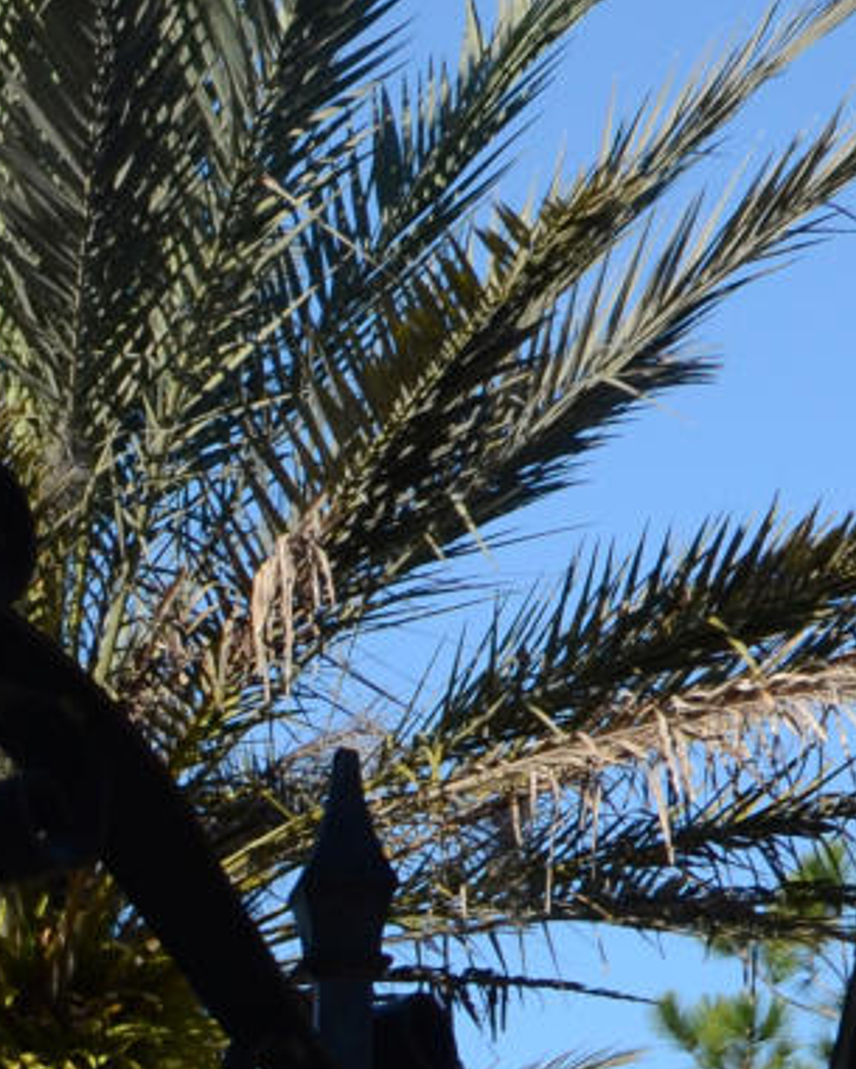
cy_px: 2239
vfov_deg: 8.3
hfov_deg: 6.9
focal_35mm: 221
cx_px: -584
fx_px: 6996
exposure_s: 1/800
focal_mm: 30
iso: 640
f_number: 10
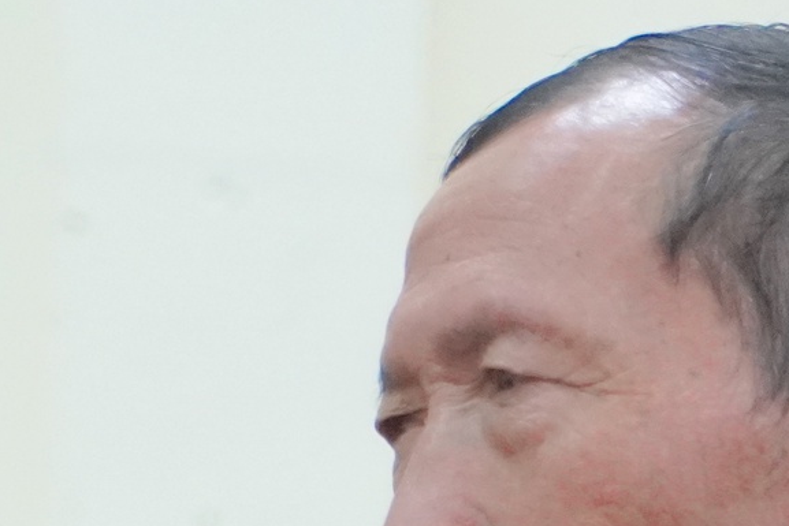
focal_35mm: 519
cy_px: 1006
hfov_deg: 4.0
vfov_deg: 2.6
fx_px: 11377
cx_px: 541
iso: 3200
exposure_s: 1/160
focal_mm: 78
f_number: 4
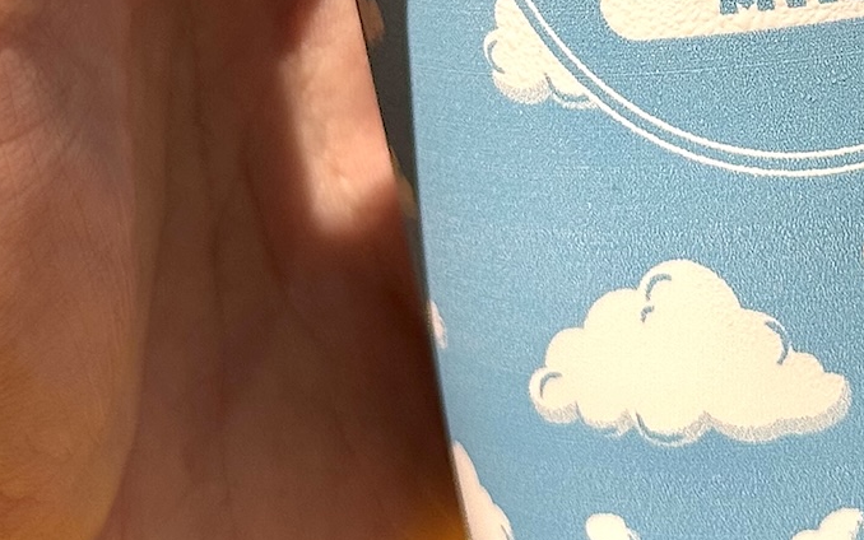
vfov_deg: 8.9
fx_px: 3391
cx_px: 651
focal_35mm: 144
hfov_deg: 14.5
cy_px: -259
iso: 100
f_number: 1.78
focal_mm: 6.76
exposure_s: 1/100
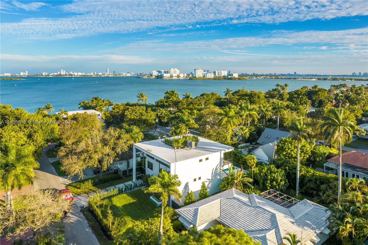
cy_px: 122
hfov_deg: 78.6
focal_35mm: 22
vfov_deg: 57.2
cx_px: 184
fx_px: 225
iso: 100
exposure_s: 1/1250
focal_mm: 8.38
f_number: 2.8
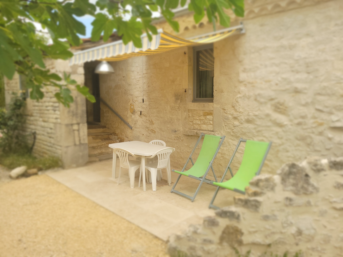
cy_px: 128
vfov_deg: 53.1
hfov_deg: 67.3
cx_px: 172
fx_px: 258
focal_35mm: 26
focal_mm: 5.4
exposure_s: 1/784
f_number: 1.8
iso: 40
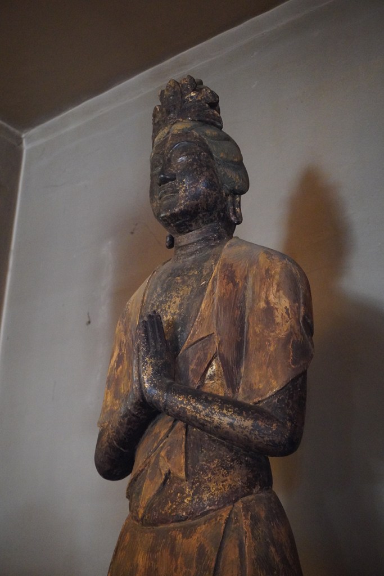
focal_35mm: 44
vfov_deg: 45.0
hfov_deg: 30.9
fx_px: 696
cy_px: 288
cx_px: 192
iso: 6400
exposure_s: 1/40
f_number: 4.5
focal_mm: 29
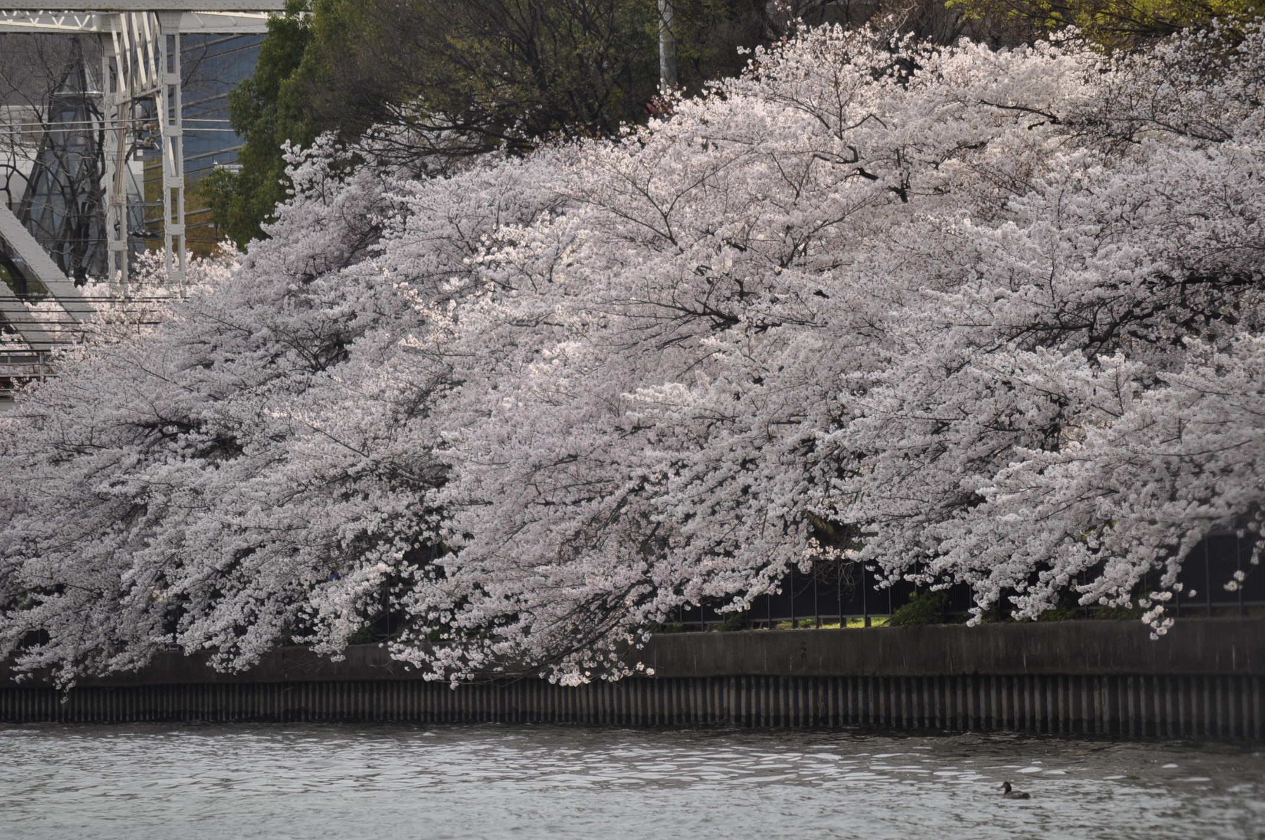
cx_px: 632
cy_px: 420
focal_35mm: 300
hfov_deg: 6.9
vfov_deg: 4.6
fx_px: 10529
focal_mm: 200
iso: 200
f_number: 5.6
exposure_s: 1/500
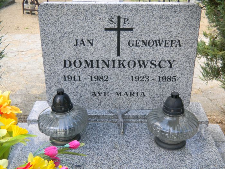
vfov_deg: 31.5
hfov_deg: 41.2
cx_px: 112
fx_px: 299
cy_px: 84
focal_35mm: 46
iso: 80
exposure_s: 1/133
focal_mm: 8.3
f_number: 4.1
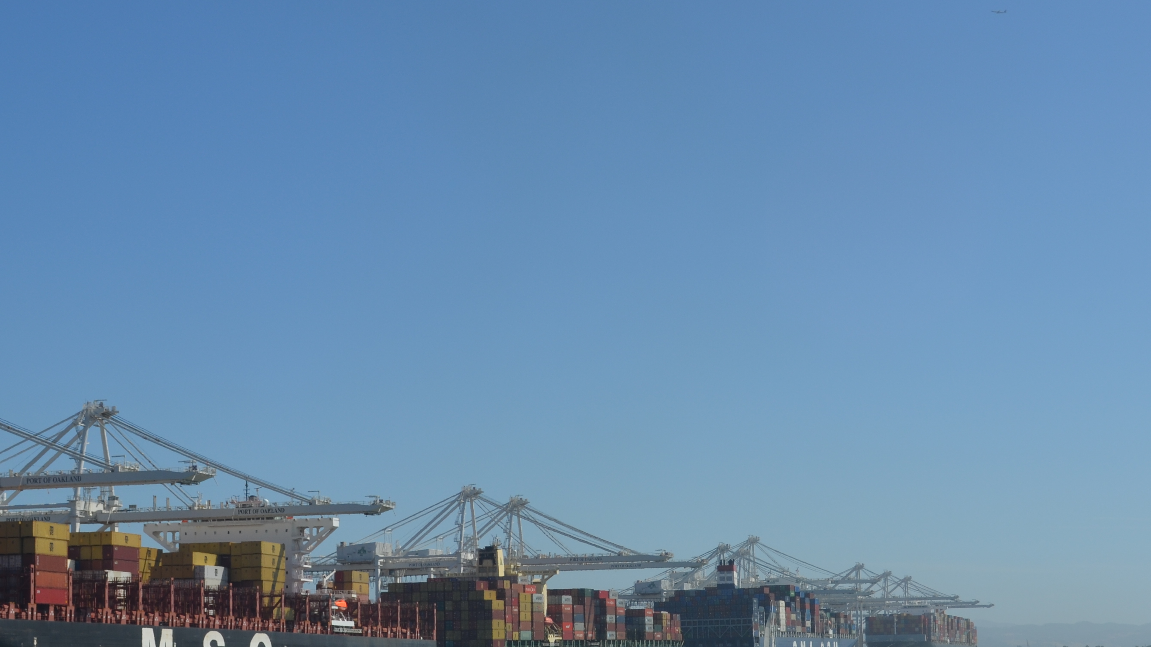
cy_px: 536
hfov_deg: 27.2
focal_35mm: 78
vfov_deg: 15.4
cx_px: 643
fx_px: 2381
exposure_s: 1/320
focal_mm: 30
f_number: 9
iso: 100
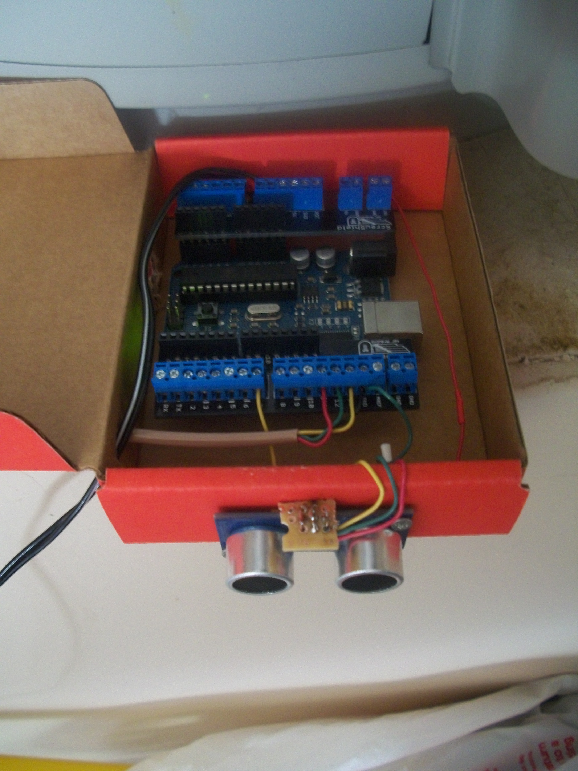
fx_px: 779
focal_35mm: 35
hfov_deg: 40.7
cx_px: 289
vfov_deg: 52.6
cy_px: 386
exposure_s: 1/8
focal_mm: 6.3
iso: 320
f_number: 3.1
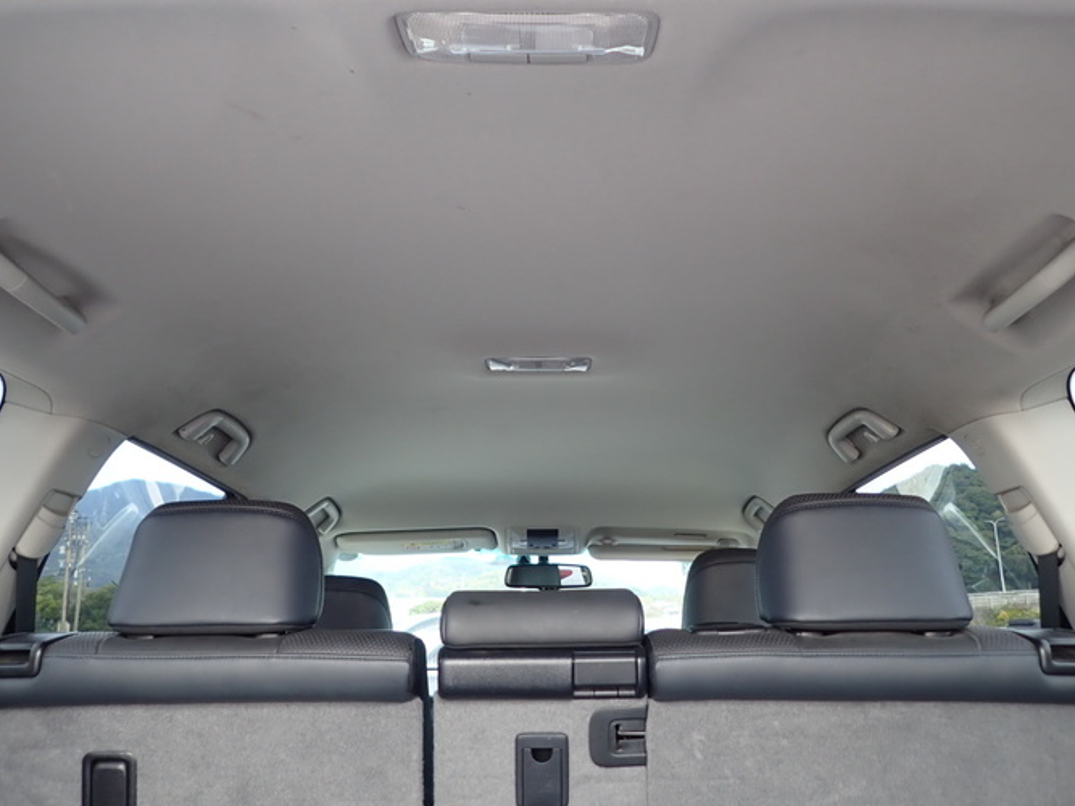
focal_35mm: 30
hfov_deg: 60.0
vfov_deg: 46.7
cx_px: 545
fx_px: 931
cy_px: 363
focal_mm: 4.5
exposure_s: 1/100
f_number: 2
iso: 100
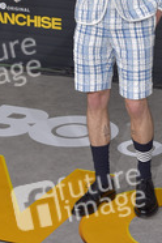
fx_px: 695
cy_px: 4
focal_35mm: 103
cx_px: 117
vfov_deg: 19.3
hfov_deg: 13.3
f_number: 6.3
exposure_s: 1/250
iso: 320
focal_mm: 48
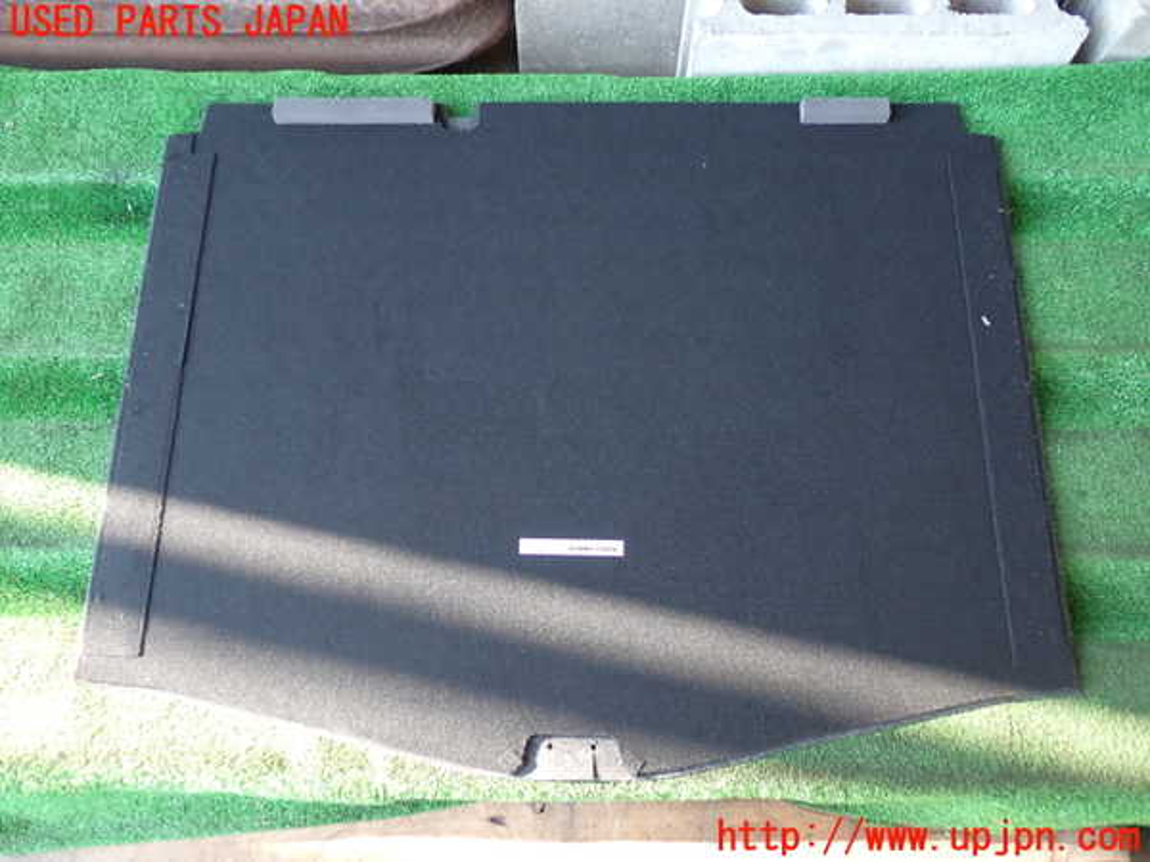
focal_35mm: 30
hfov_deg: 60.0
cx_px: 575
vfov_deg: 46.8
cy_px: 431
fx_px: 997
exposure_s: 1/60
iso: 125
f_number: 2.3
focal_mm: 5.4
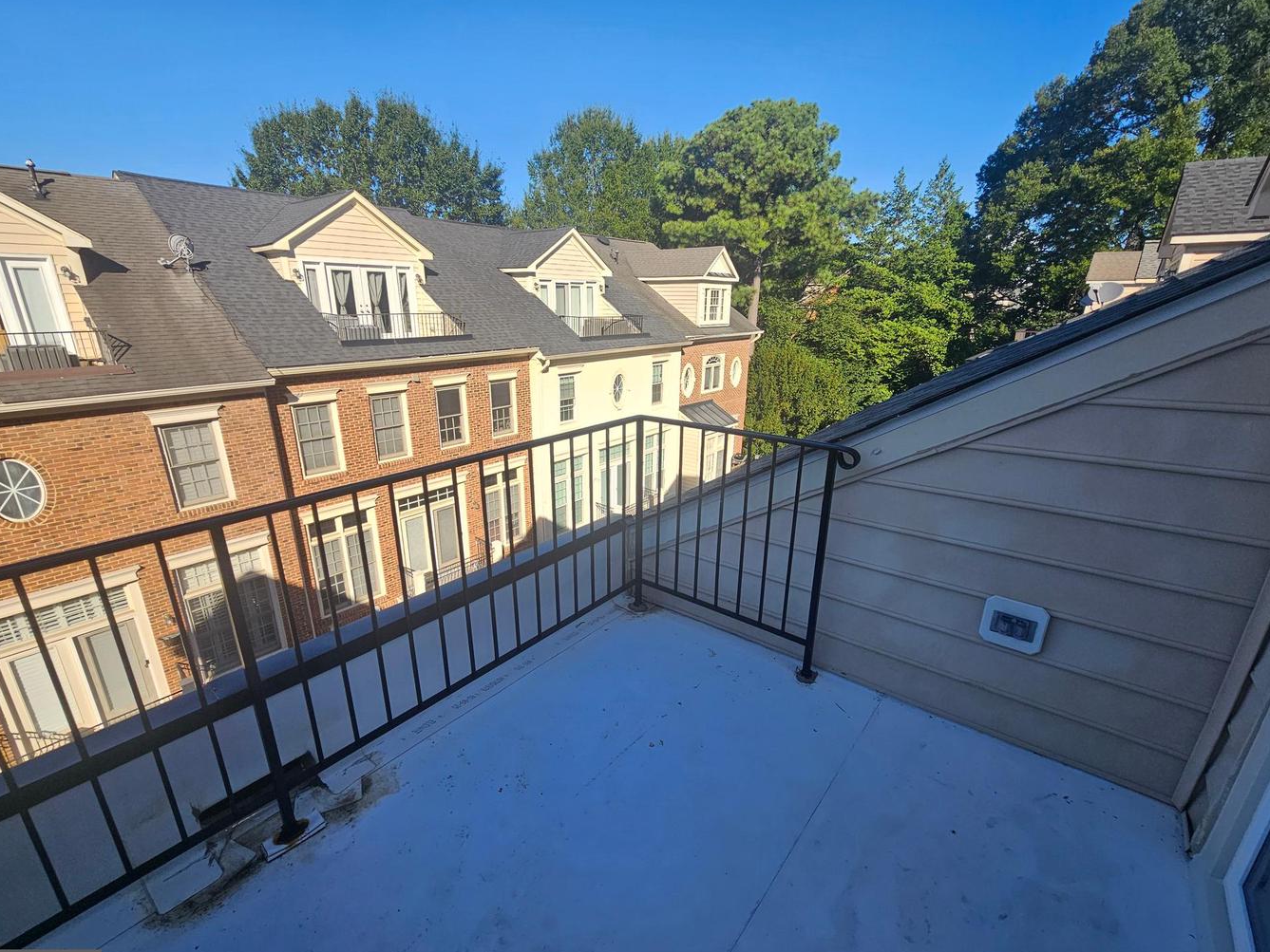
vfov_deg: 85.7
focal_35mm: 14
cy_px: 492
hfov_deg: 102.0
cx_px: 618
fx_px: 514
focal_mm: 2.2
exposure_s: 1/1538
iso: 50
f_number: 2.2
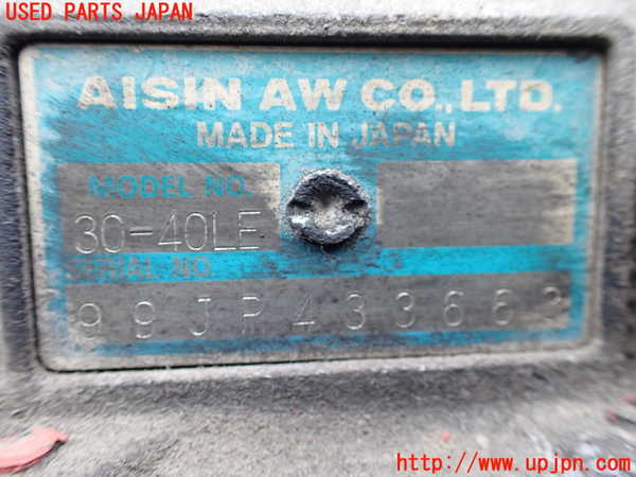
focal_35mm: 30
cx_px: 318
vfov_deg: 46.8
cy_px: 238
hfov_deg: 60.0
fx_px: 551
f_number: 2.3
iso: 500
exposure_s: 1/125
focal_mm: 5.4
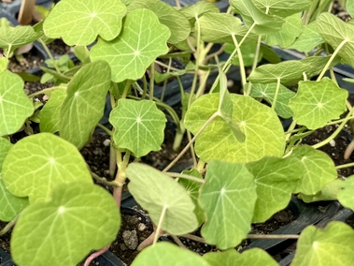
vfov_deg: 18.8
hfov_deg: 22.3
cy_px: -7
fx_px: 777
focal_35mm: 76
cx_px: -135
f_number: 1.78
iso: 80
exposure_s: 1/2299
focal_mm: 6.76
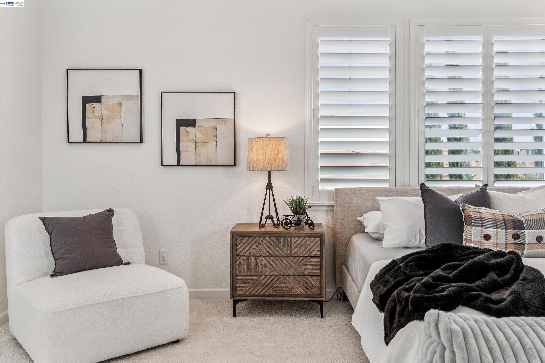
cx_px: 272
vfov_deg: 43.6
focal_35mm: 30
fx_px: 454
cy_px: 182
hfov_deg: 61.9
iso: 320
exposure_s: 1/80
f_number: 5.6
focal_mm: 30
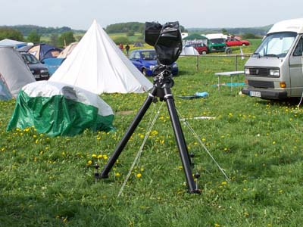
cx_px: 152
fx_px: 656
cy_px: 114
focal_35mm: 75
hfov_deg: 26.0
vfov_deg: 19.6
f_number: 4.5
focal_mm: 12.4
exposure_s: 1/350
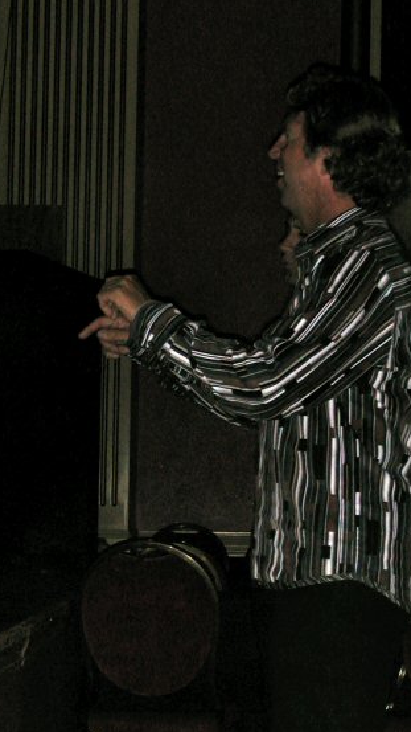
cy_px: 367
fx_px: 1860
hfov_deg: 12.6
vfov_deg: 22.2
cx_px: 217
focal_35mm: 96
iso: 200
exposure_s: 1/59.9
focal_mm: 13.3
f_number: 4.3
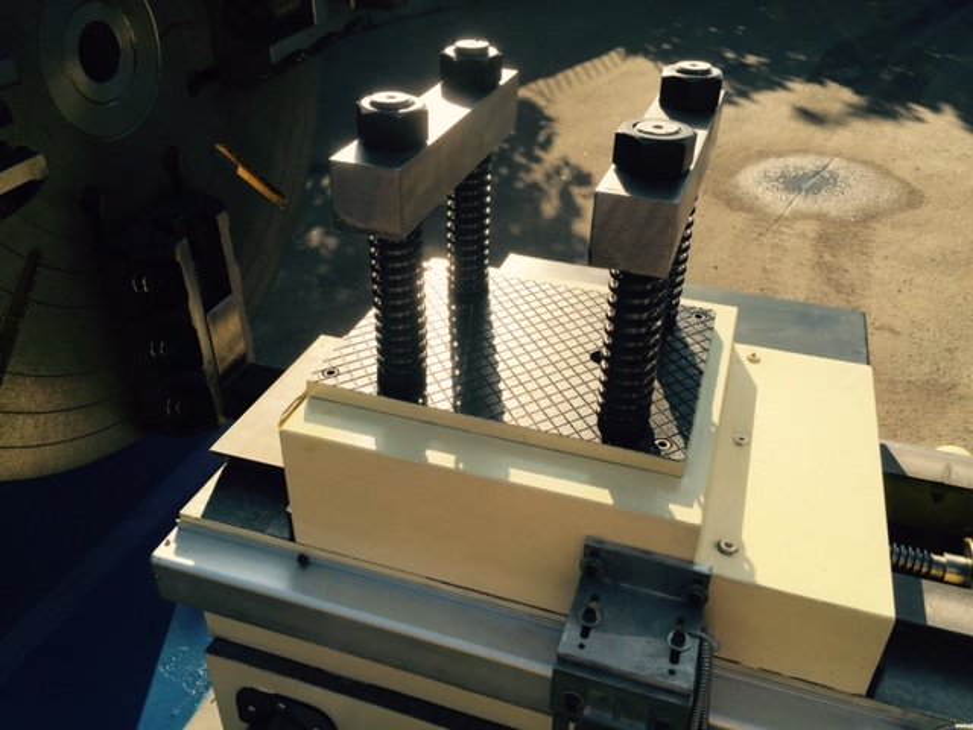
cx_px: 486
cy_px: 365
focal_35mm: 29
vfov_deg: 48.2
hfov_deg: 61.7
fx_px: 815
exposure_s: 1/1647
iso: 32
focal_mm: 4.15
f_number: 2.2
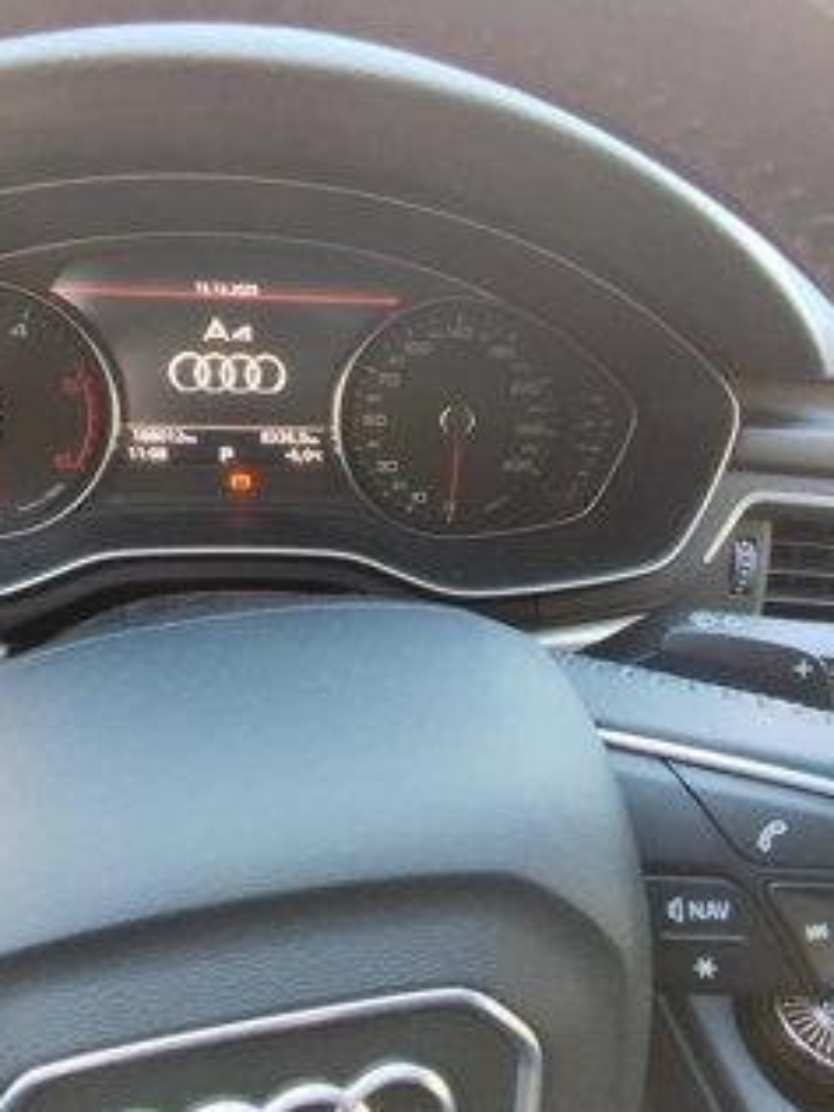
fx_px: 771
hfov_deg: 56.2
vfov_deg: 71.6
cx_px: 320
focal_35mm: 24
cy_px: 554
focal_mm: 1.65
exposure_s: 1/50
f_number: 2.2
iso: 125
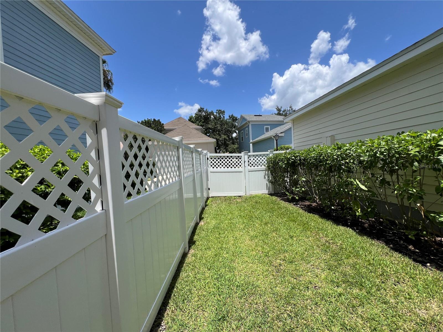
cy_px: 166
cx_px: 222
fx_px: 166
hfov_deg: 106.2
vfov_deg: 89.9
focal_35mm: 13
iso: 32
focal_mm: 1.57
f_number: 1.8
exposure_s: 1/1488
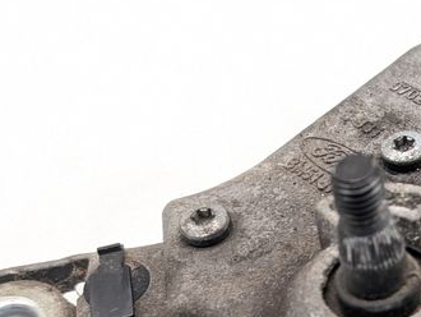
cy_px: 309
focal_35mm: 93
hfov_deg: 20.2
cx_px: 447
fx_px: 1132
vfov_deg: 15.6
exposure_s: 1/96.8
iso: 35
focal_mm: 6.9
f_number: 1.68
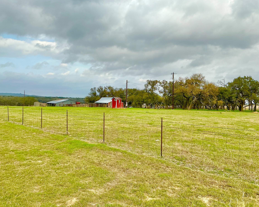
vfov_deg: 48.5
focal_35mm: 30
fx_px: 230
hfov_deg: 58.8
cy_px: 103
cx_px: 130
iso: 25
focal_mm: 3
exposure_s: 1/1412
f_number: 1.8
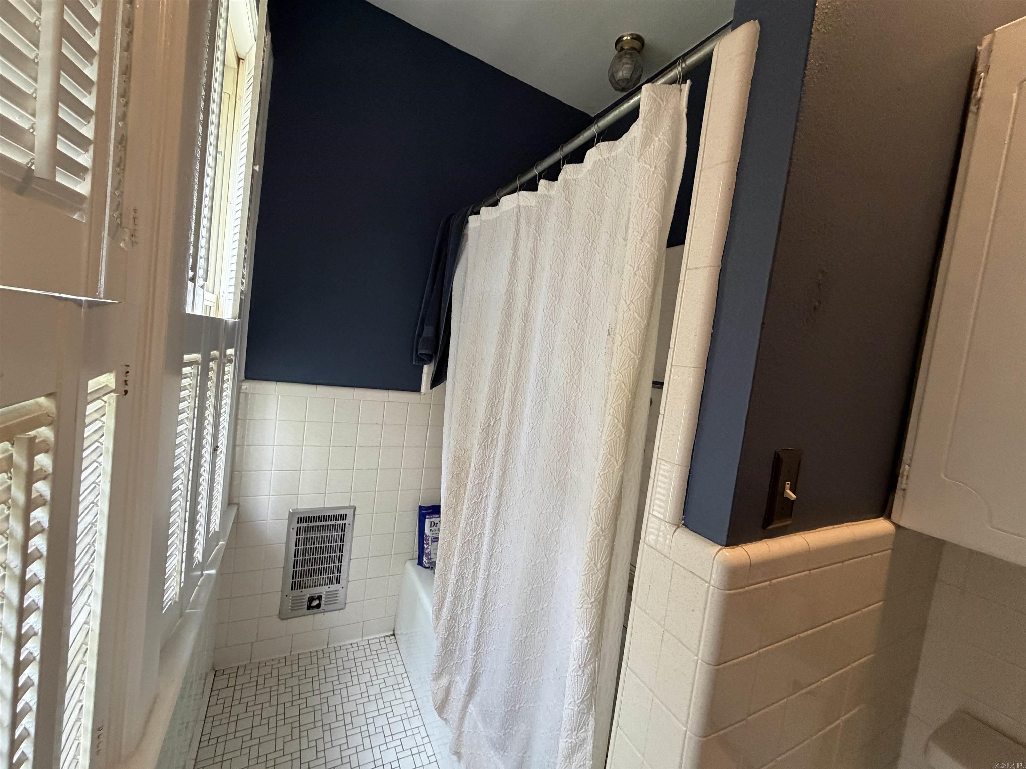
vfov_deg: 85.7
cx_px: 513
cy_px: 384
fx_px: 415
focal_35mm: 14
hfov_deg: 102.1
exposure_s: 1/60
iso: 400
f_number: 2.2
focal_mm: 2.22
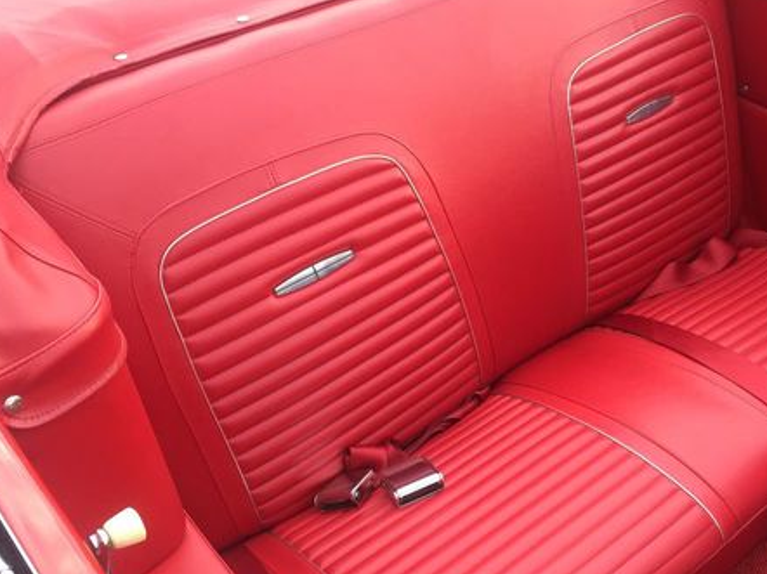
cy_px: 340
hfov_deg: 44.1
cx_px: 515
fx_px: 930
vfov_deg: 34.2
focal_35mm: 42
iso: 40
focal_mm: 4.15
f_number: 2.2
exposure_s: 1/120
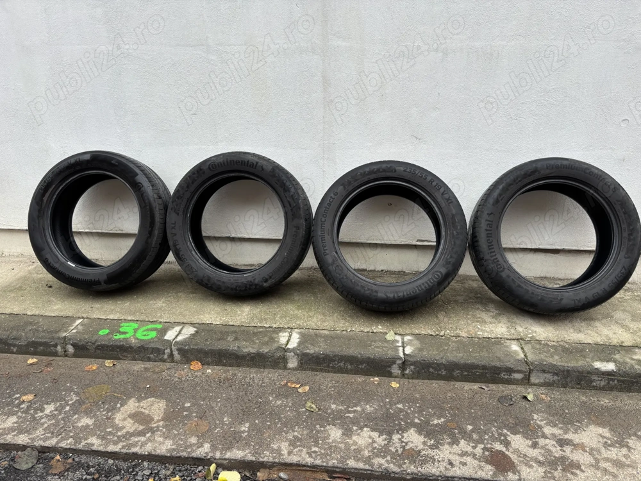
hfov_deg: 67.3
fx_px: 481
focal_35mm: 26
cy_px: 240
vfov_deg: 53.1
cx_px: 320
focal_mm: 5.96
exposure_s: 1/165
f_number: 1.6
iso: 40
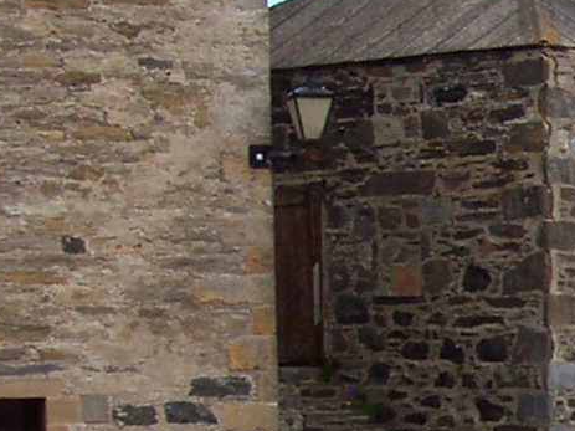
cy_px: 385
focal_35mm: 209
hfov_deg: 8.9
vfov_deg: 7.1
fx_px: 3471
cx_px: 1138
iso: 80
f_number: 5.6
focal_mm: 7
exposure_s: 1/260
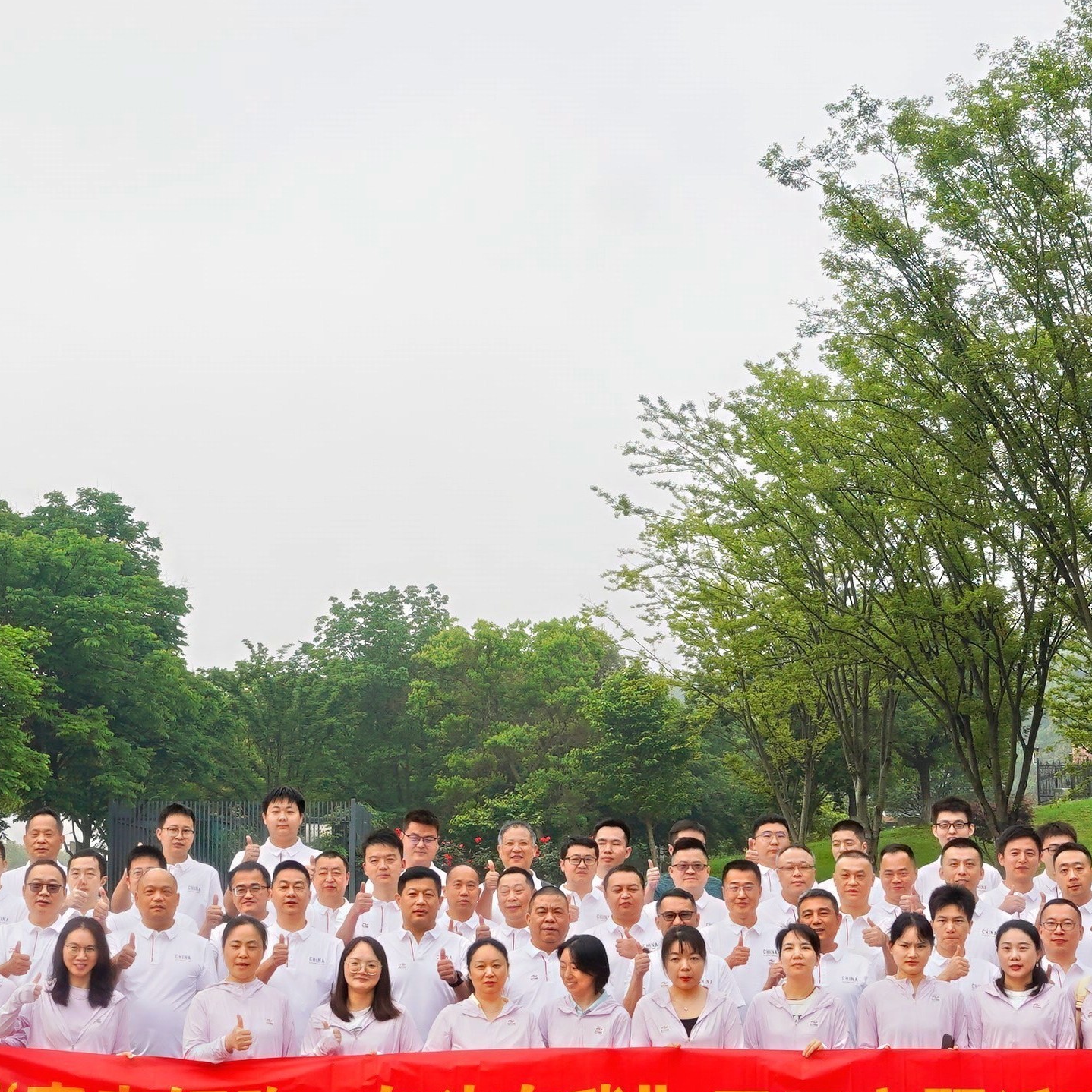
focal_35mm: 55
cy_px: 666
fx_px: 1963
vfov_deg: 31.0
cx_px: 525
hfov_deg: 31.1
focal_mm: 21
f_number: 4.5
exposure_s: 1/100
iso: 100
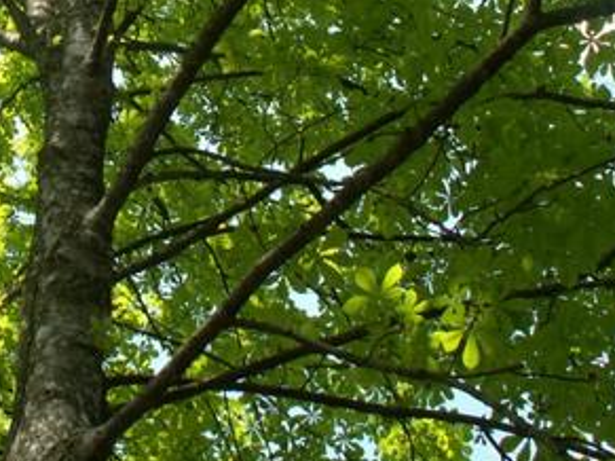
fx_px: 1367
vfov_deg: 18.7
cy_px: 30
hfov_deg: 24.4
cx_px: 25
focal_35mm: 77
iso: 50
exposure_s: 1/100
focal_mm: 5.86
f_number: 4
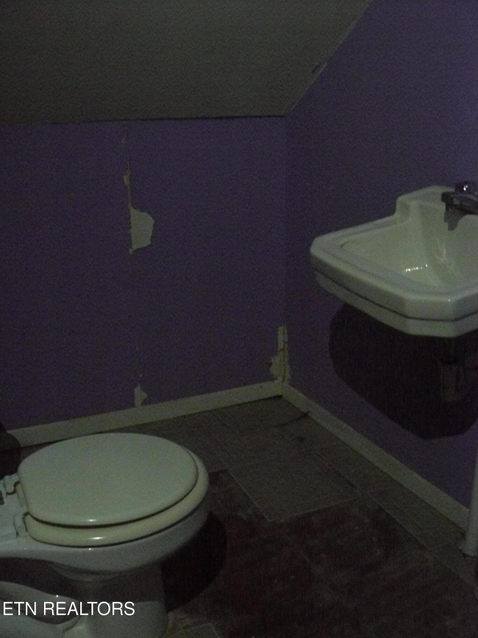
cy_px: 319
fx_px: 663
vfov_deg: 51.4
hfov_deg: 39.7
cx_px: 239
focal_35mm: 36
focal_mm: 6
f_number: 2.8
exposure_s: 1/8
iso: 800
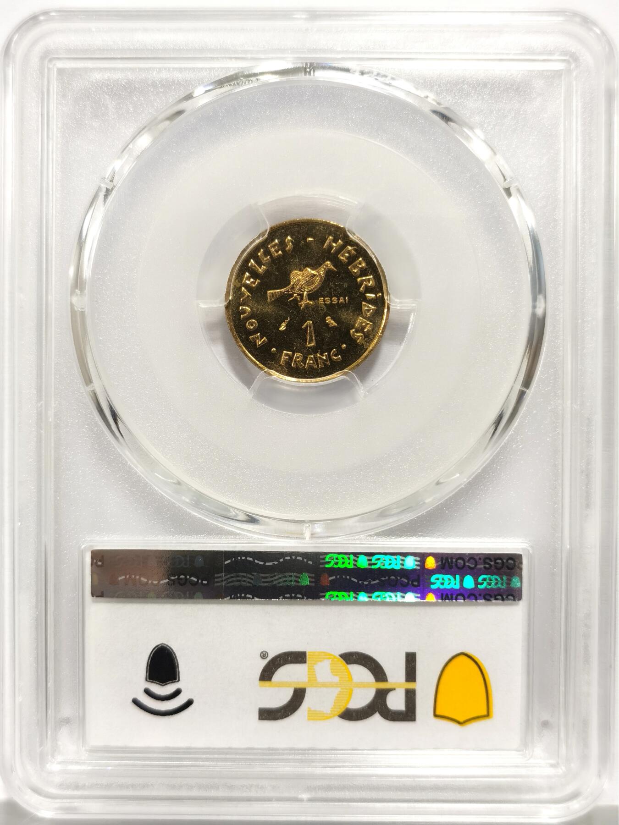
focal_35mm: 54
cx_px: 310
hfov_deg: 27.0
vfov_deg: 35.5
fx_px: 1287
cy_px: 412
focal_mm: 5.56
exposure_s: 1/100
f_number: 16
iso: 125
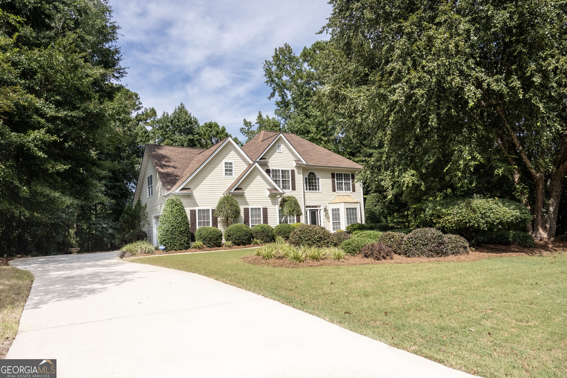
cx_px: 284
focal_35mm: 24
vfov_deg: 53.1
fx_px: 378
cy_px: 189
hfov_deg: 73.7
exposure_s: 1/4000
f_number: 6.3
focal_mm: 24
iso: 1000
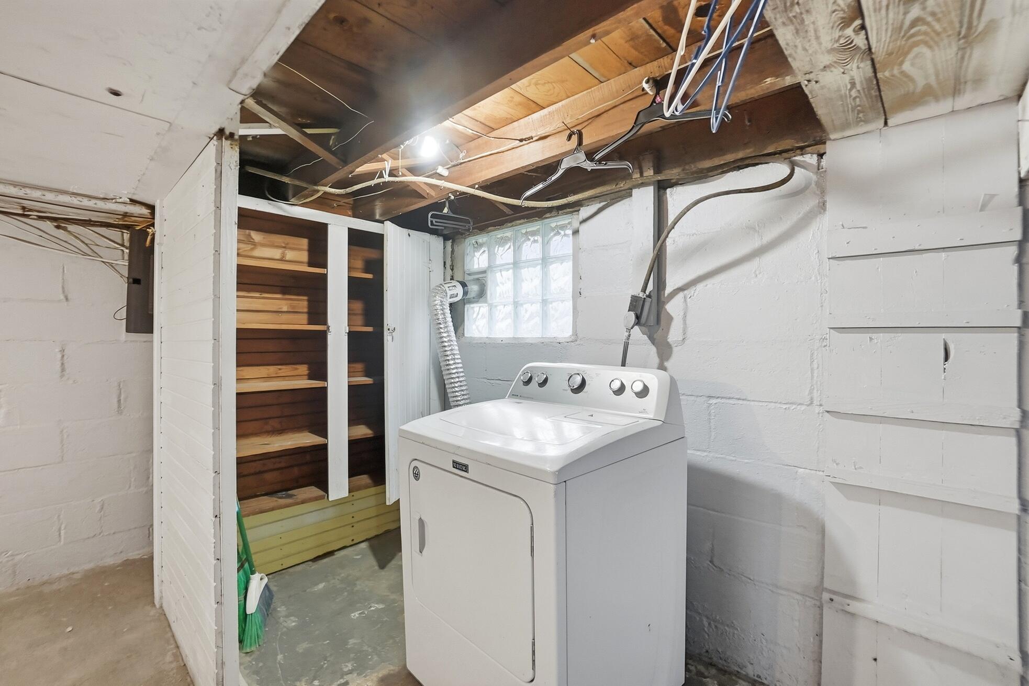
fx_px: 429
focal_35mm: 15
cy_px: 343
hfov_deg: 100.4
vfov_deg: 77.3
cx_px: 514
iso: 100
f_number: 4
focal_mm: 10
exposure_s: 1/60
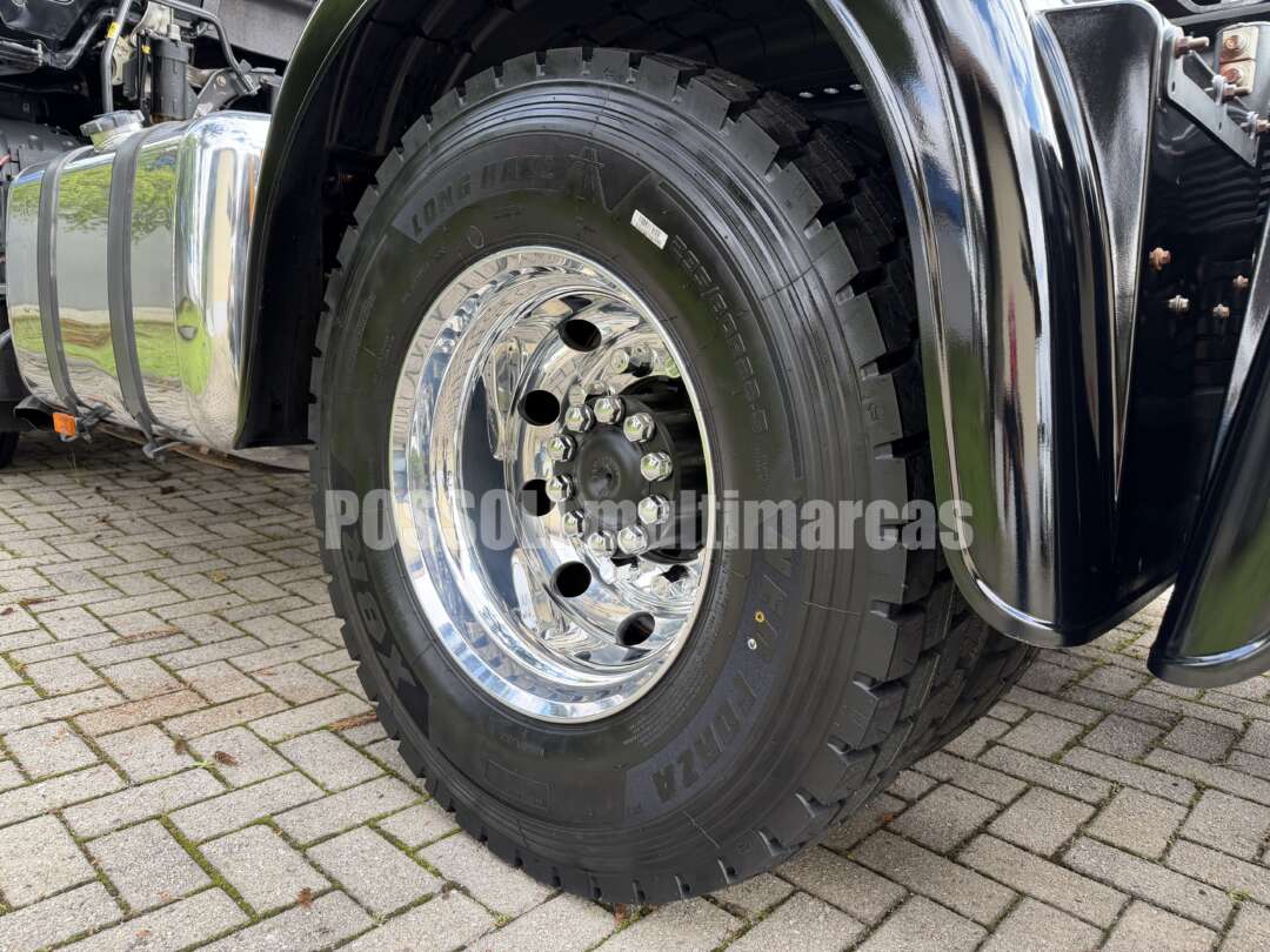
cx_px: 635
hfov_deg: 71.6
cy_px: 476
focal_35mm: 24
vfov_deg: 56.8
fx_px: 881
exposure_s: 1/278
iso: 80
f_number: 1.78
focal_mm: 6.76
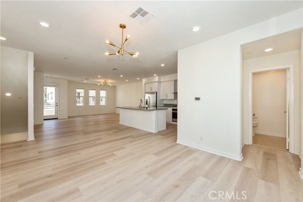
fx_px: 118
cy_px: 101
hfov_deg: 104.2
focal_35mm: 14
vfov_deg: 81.2
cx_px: 152
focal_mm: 14
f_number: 5.6
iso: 320
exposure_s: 1/125
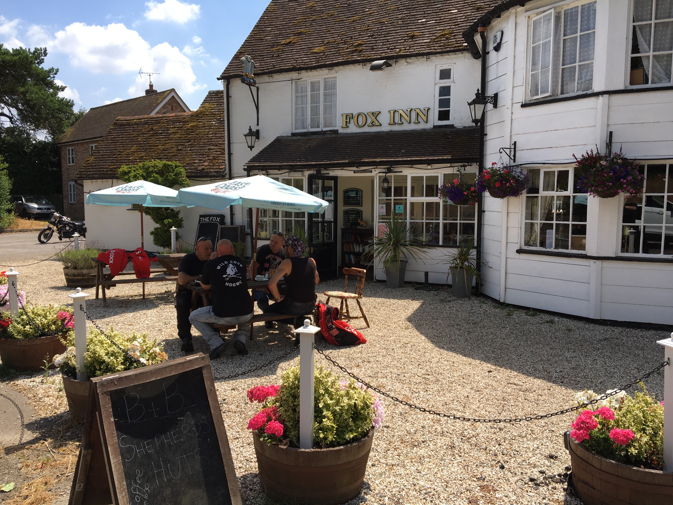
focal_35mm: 29
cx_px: 336
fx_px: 564
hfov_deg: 61.7
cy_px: 252
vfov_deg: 48.2
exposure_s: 1/1131
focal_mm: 4.15
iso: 25
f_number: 2.2
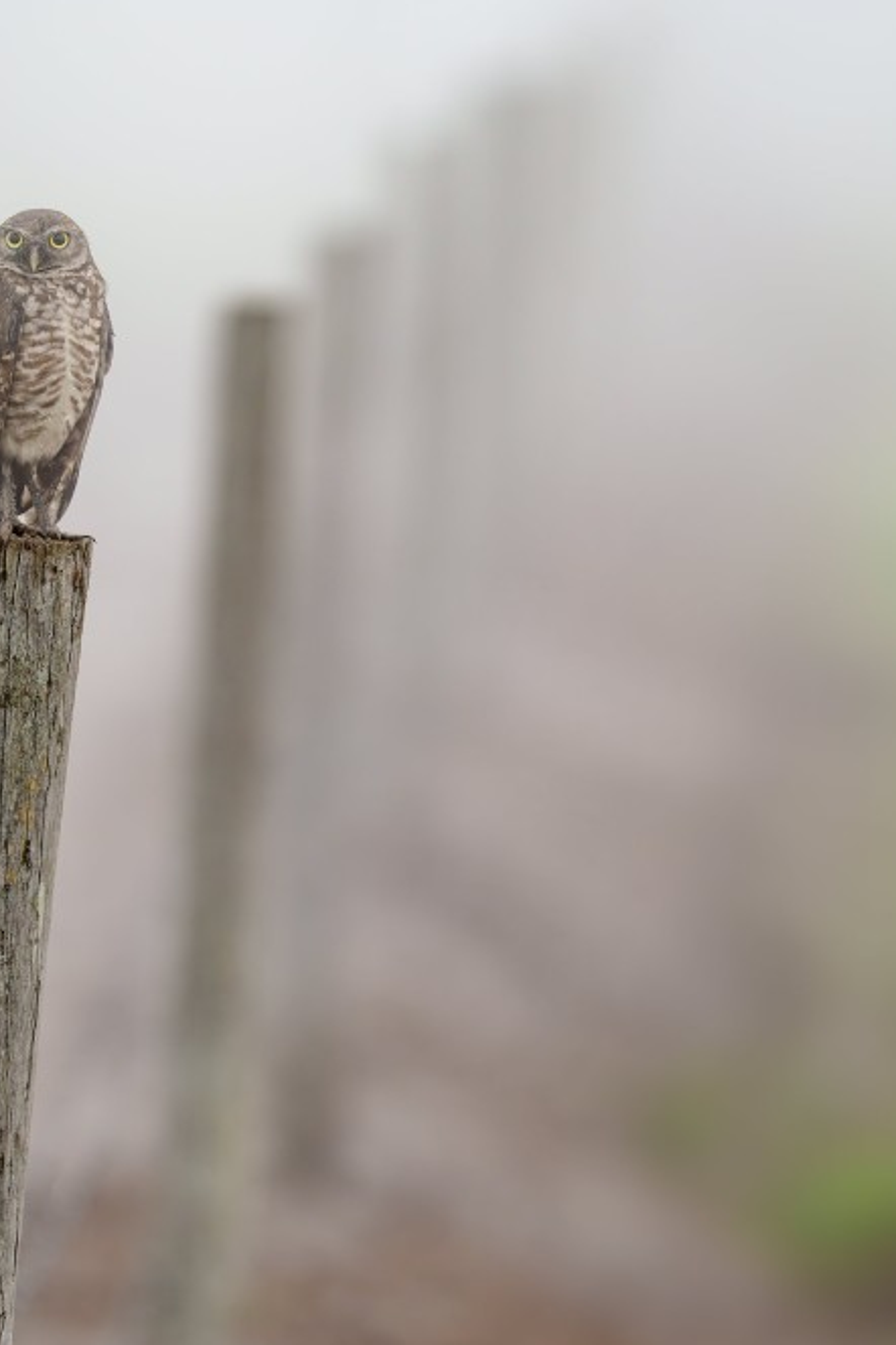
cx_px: 365
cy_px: 836
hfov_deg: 3.4
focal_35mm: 407
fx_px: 15193
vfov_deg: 5.1
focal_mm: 300
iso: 1000
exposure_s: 1/160
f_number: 2.8
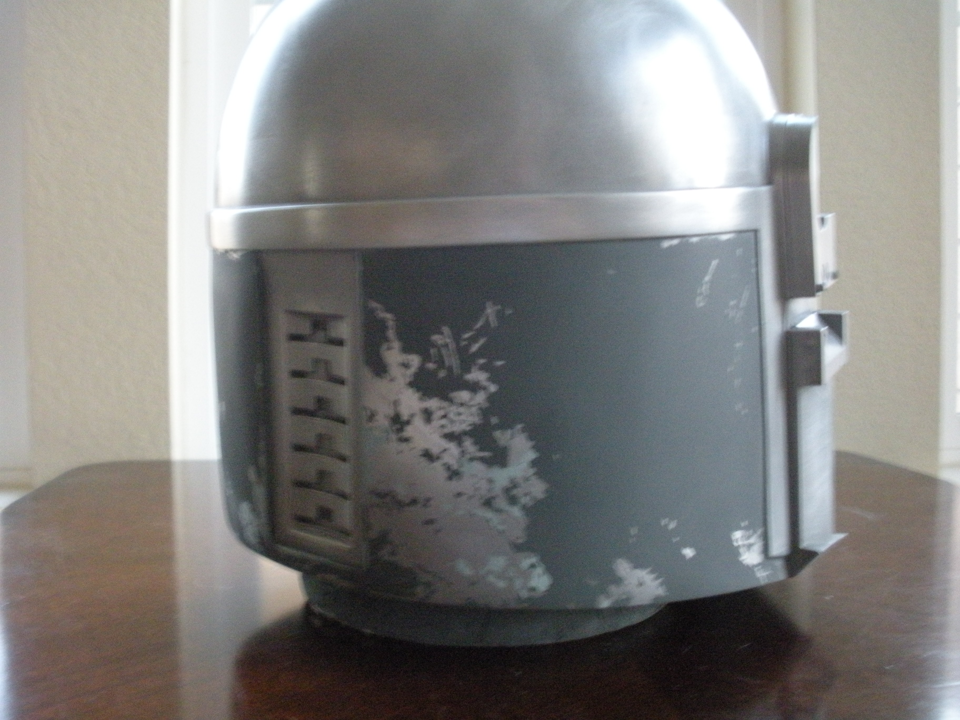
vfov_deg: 39.7
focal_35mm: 36
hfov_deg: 51.4
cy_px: 360
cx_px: 480
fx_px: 998
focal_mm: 6.3
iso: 708
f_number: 3.5
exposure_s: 1/8
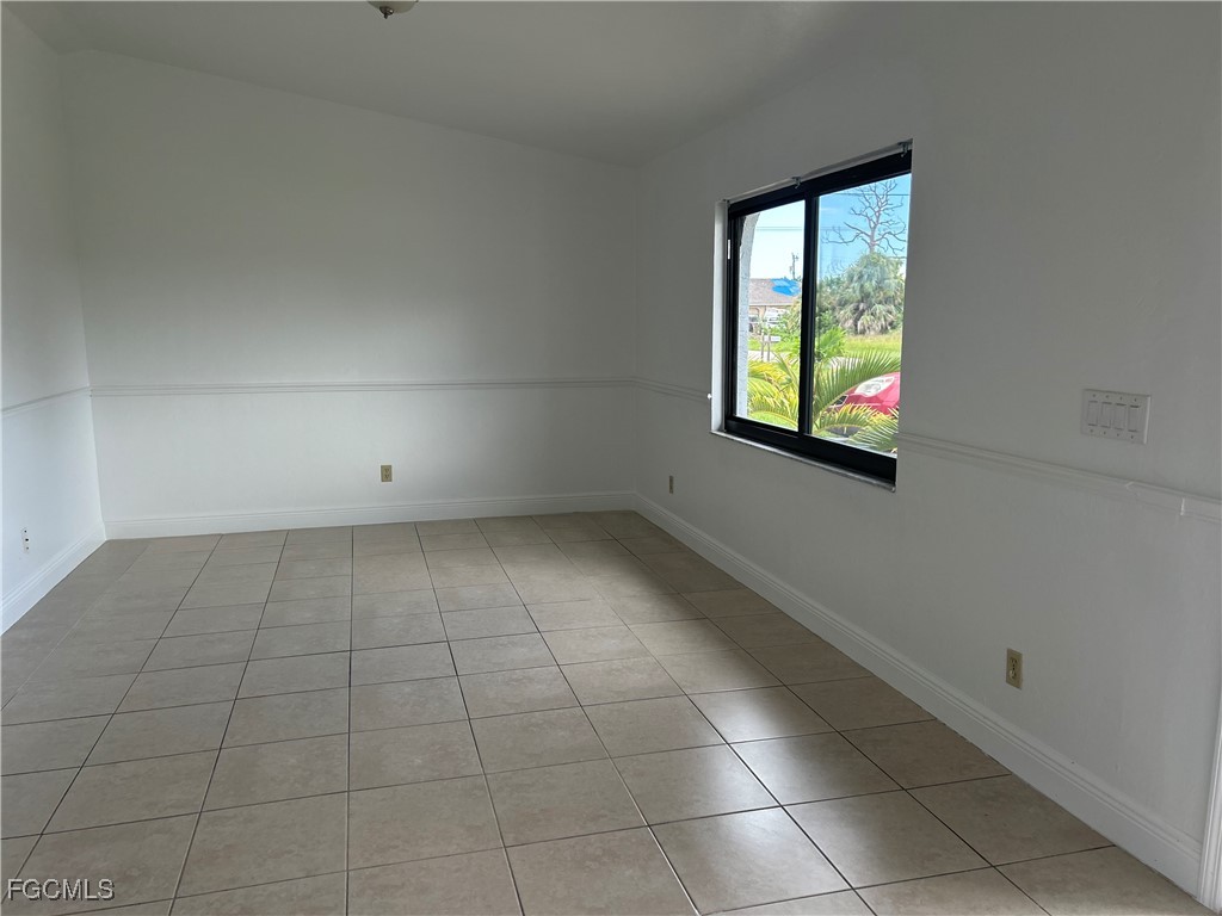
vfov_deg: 53.1
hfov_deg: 67.3
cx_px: 611
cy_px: 458
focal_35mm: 26
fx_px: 918
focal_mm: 5.7
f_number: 1.5
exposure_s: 1/164
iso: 50
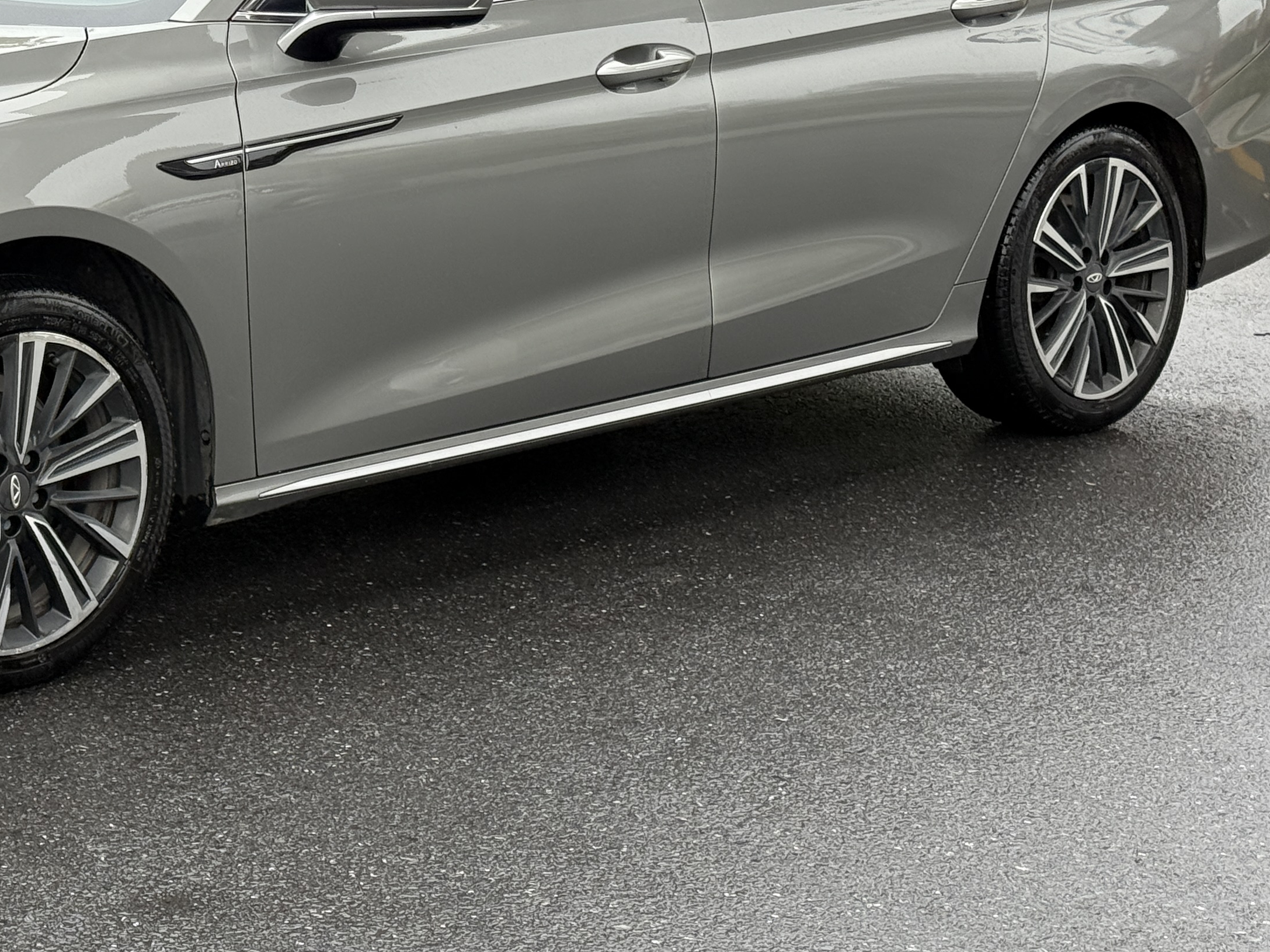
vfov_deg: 16.4
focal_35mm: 89
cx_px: 214
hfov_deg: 21.7
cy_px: 132
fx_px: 3265
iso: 64
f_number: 1.78
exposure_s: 1/458
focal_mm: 6.76
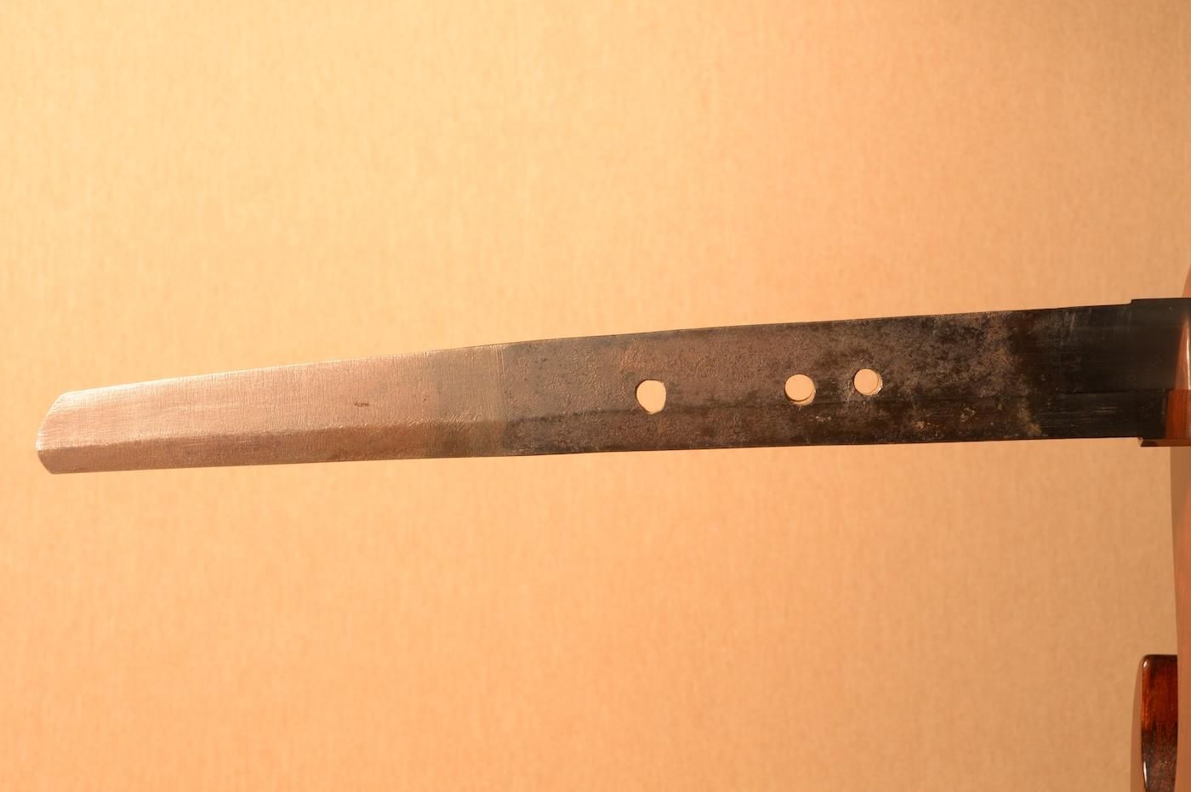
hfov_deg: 33.4
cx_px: 596
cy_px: 396
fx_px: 1983
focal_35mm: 60
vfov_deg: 22.6
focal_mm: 40
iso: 400
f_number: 11
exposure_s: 1/2
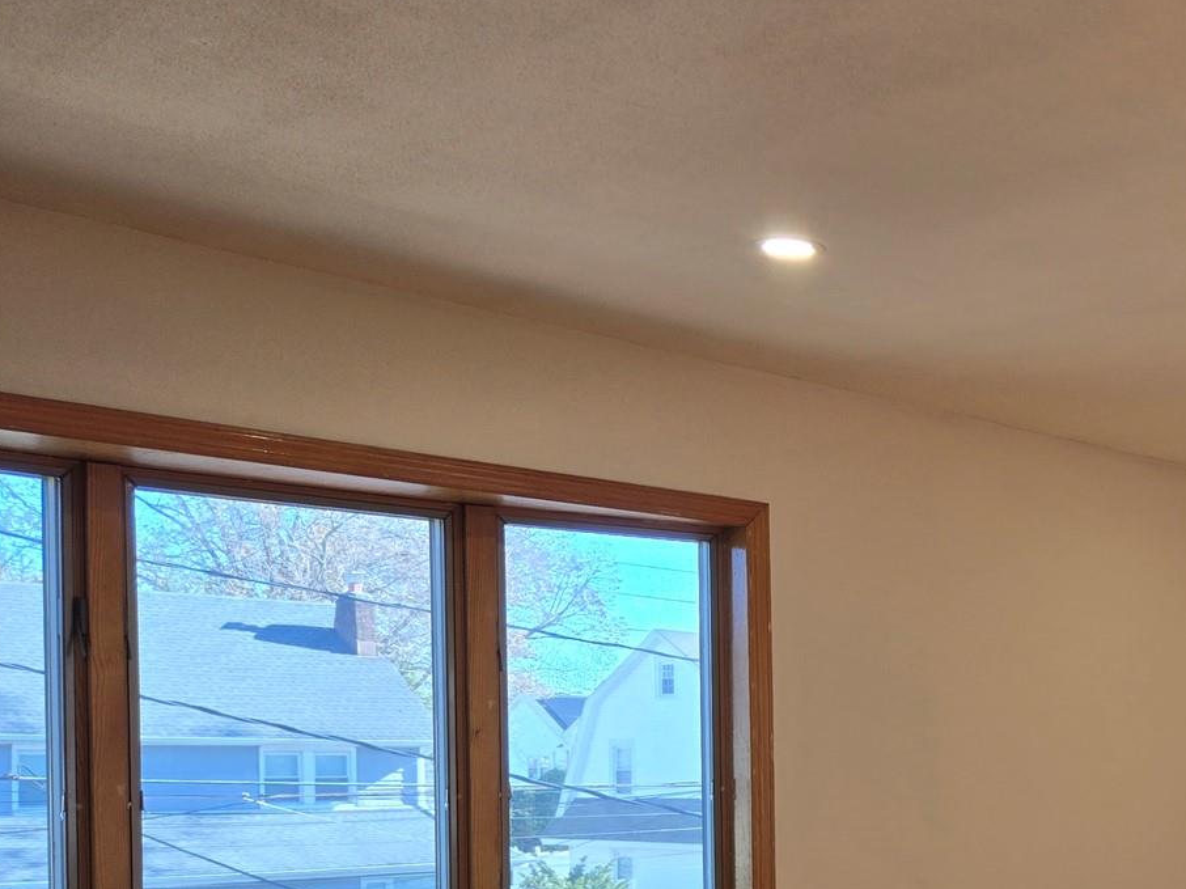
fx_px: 1781
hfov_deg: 32.1
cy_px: 800
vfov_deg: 27.0
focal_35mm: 52
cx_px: 1331
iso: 40
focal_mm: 5.4
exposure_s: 1/120
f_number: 1.8
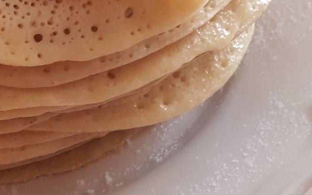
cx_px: -12
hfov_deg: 24.5
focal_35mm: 80
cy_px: 11
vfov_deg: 16.1
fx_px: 680
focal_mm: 3.6
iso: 100
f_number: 1.9
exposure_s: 1/33
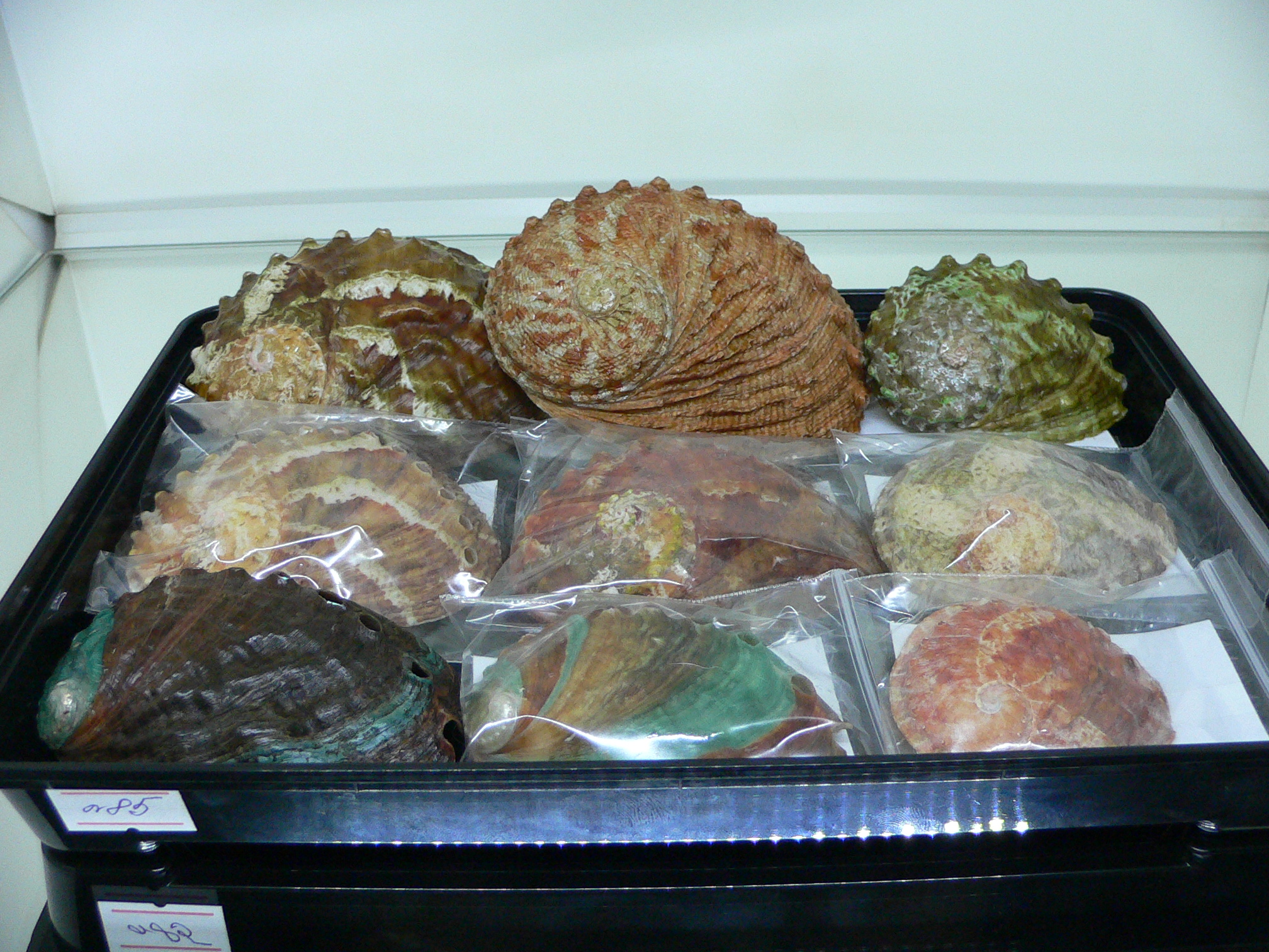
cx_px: 634
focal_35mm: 35
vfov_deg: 40.7
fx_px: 1283
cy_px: 476
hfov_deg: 52.6
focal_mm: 4.6
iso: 200
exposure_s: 1/40
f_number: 2.8
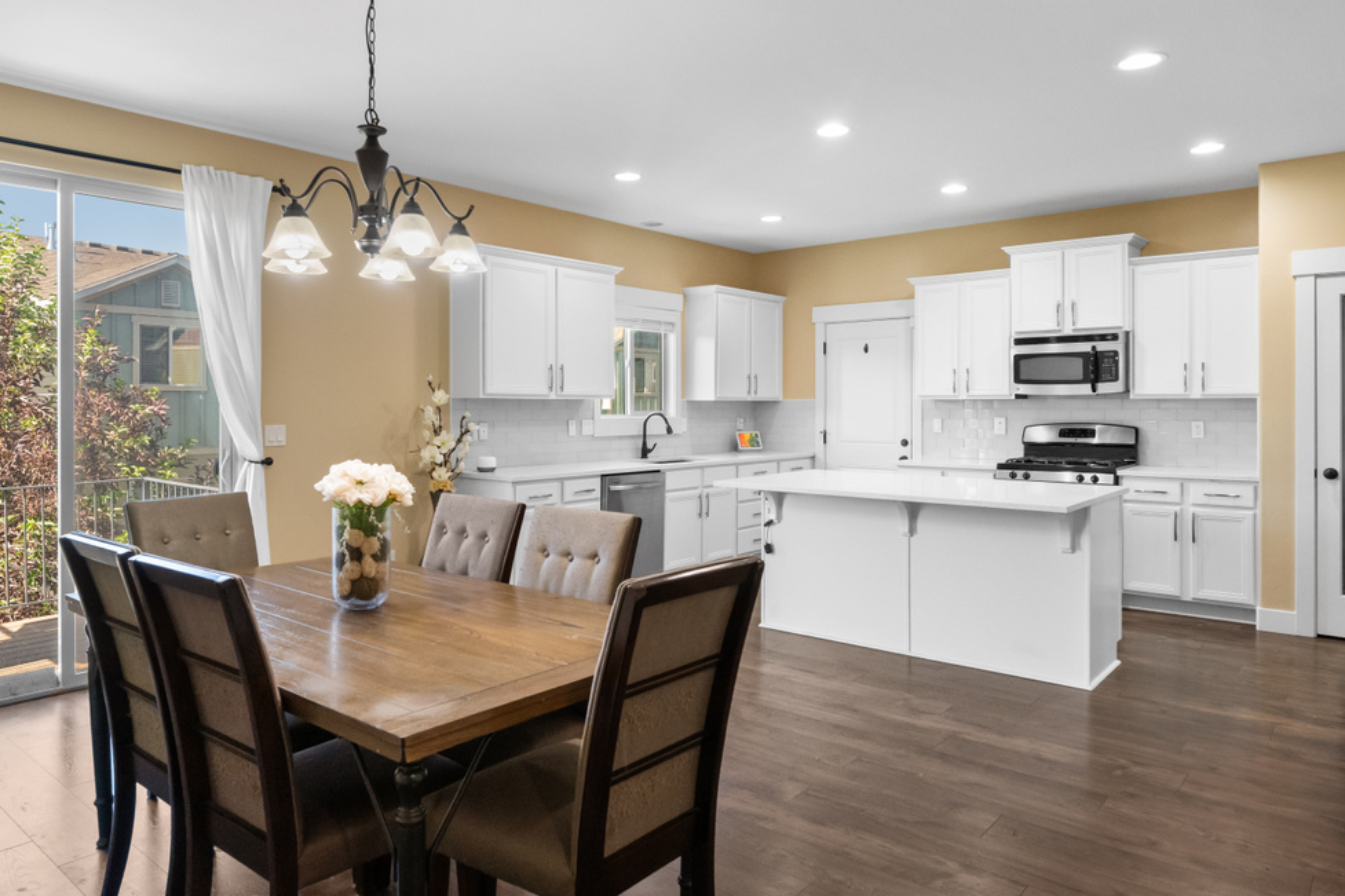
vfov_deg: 57.2
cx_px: 654
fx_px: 822
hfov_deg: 78.6
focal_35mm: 22
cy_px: 464
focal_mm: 14
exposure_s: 1/80
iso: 2000
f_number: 6.3
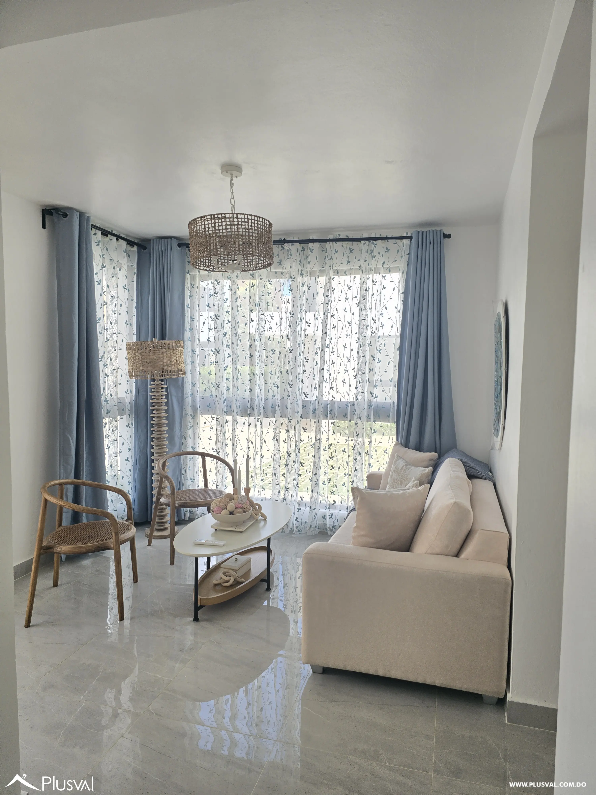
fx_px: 528
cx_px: 298
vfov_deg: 73.9
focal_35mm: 23
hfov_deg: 58.9
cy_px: 398
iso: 32
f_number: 1.7
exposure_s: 1/180
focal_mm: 6.3
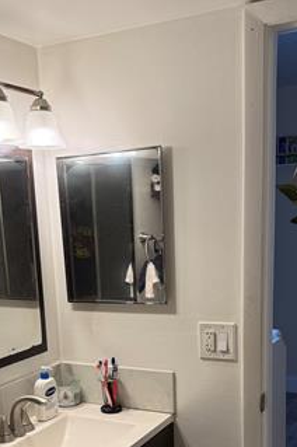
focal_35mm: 47
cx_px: 123
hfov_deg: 28.5
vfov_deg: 40.4
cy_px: 352
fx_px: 583
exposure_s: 1/120
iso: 125
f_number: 1.78
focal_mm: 6.76
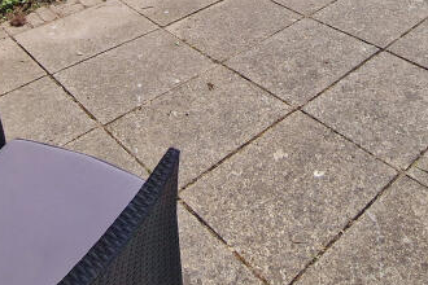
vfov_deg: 24.9
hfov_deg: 46.3
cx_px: 241
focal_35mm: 42
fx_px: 499
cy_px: -137
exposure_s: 1/2912
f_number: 2.2
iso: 50
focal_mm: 2.2
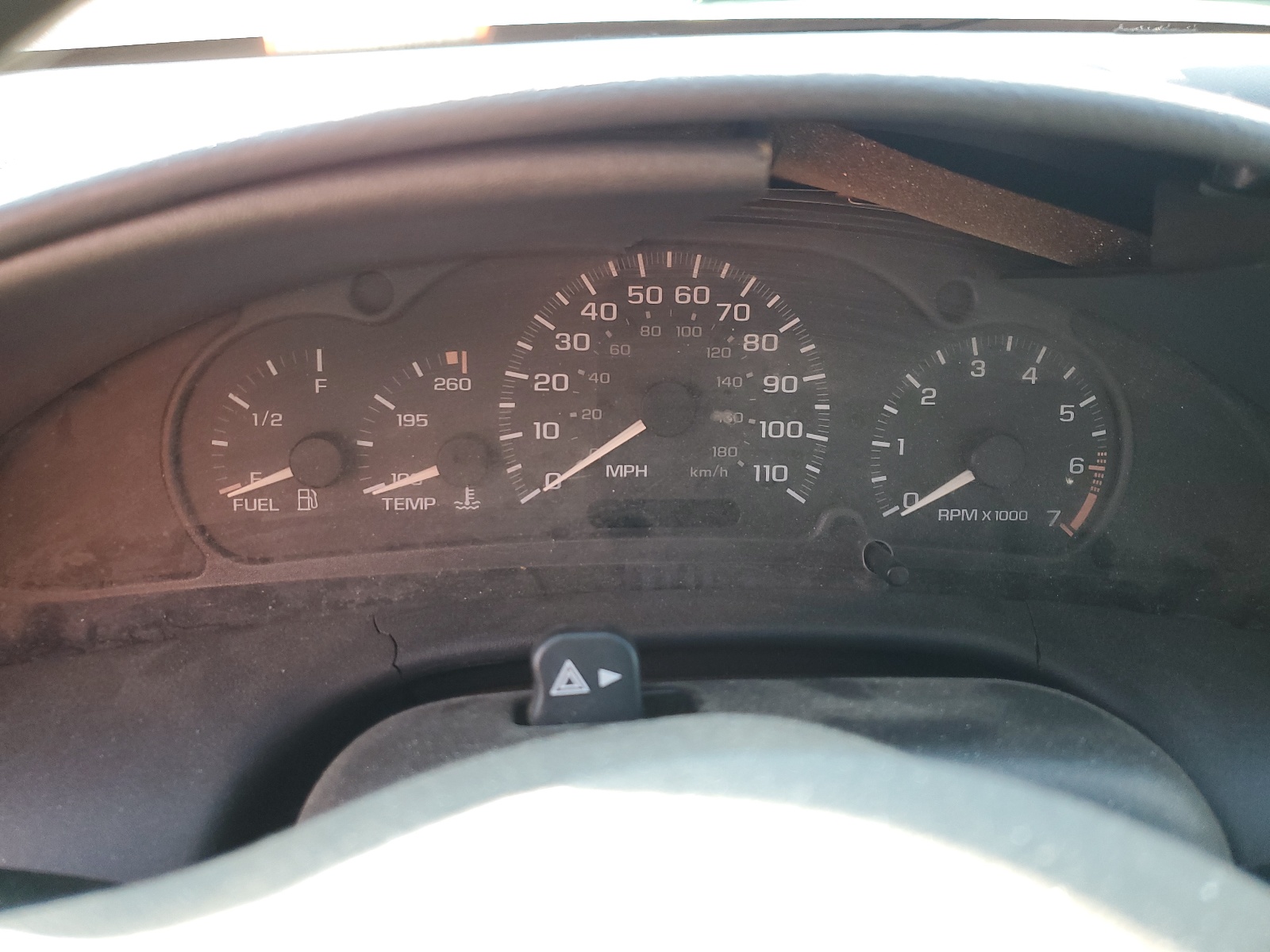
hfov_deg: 67.3
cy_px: 476
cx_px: 635
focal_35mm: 26
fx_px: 954
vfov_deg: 53.1
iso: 75
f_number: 1.5
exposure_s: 1/120
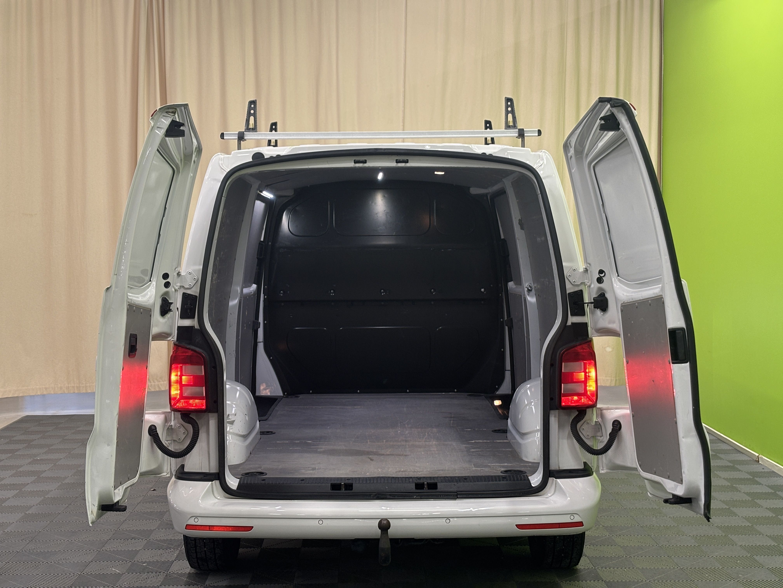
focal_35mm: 52
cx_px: 392
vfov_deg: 28.0
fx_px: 1176
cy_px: 294
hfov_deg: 36.8
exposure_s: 1/50
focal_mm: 5.96
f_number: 1.6
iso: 50
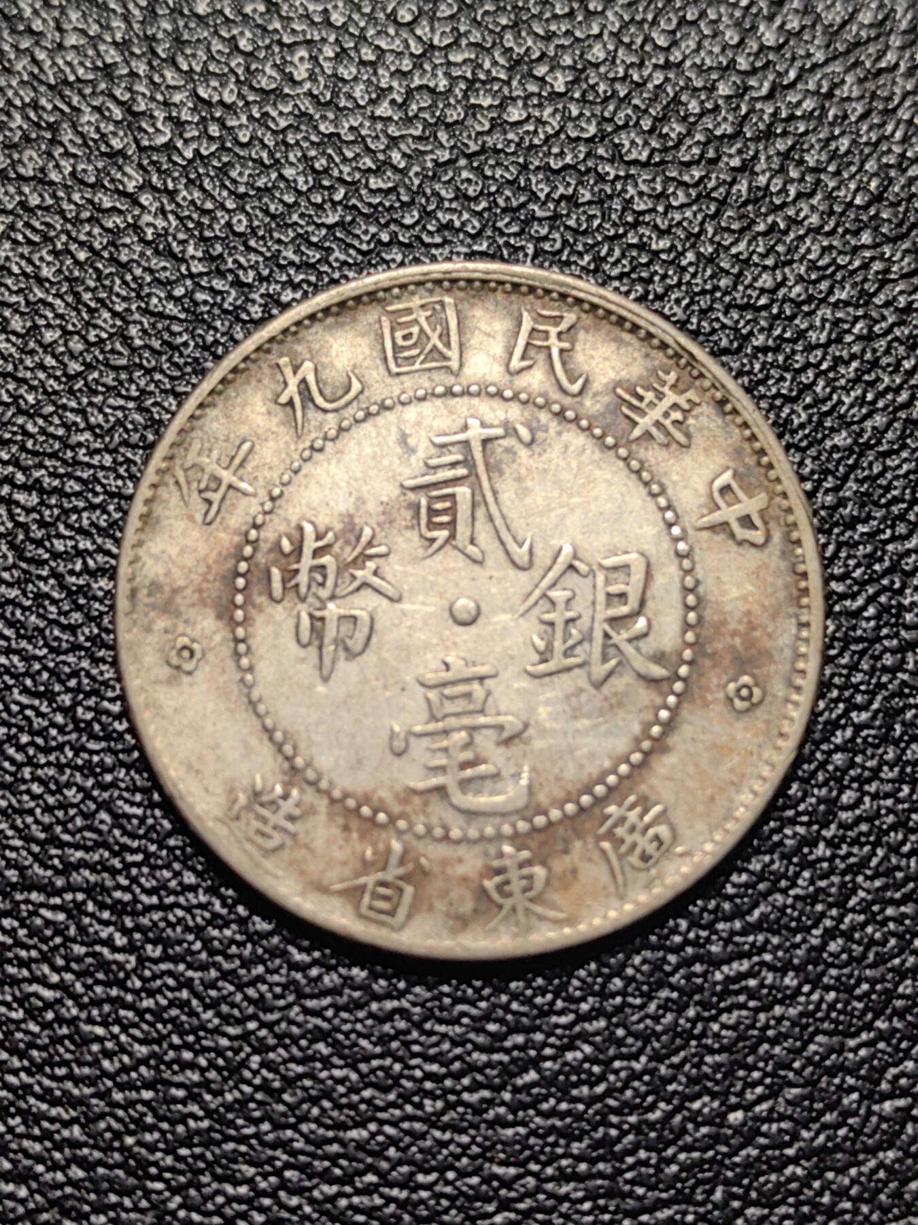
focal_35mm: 62
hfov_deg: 23.7
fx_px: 2192
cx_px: 459
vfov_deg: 31.2
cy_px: 612
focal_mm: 5.75
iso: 50
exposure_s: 1/135
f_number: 2
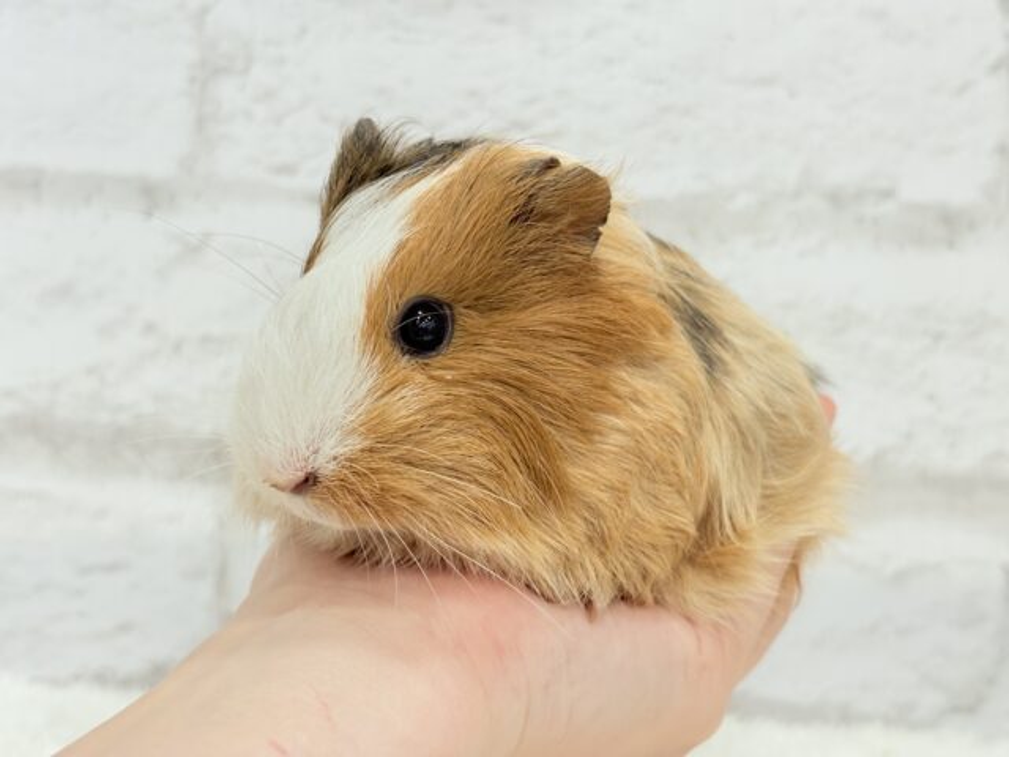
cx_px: 504
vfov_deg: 28.0
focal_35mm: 52
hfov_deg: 36.8
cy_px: 378
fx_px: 1516
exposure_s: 1/100
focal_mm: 5.96
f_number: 1.6
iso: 100
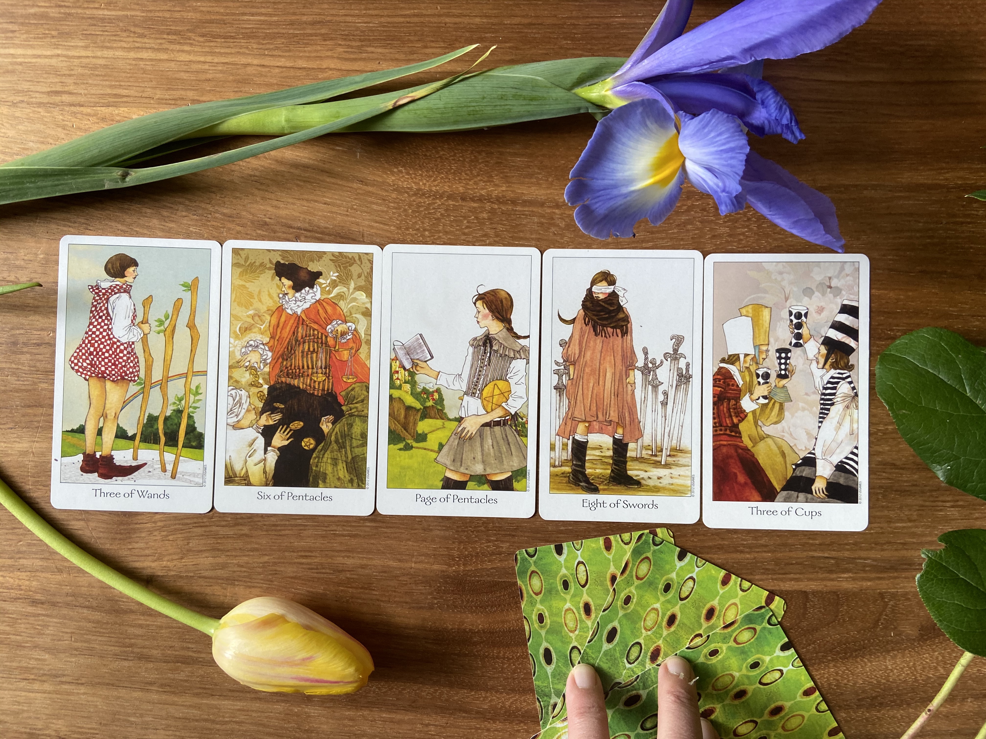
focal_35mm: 26
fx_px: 741
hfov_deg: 67.3
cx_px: 493
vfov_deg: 53.1
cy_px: 370
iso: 125
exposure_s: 1/105
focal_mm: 4.25
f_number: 1.8
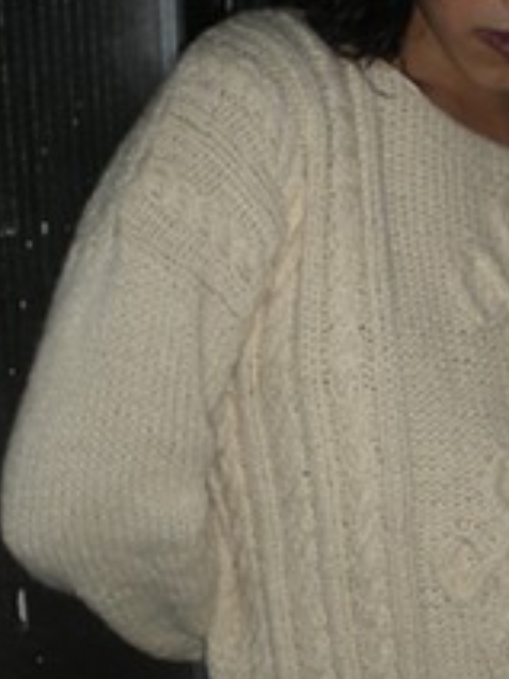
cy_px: 391
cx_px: 480
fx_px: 1686
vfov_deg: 22.7
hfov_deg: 16.9
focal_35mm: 86
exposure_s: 1/60
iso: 64
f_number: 3.1
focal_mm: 6.3
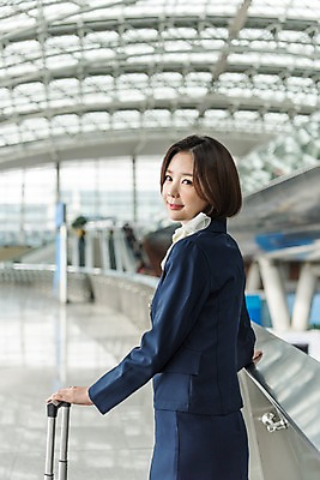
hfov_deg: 24.6
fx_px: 733
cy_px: 240
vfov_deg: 36.2
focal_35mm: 55
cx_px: 160
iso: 400
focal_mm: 55
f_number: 2.8
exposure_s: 1/640
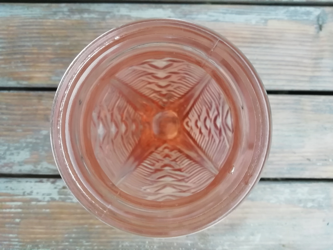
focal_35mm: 26
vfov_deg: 53.1
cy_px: 125
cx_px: 166
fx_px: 250
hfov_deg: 67.3
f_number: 2.2
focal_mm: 3.21
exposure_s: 1/33.3
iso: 320
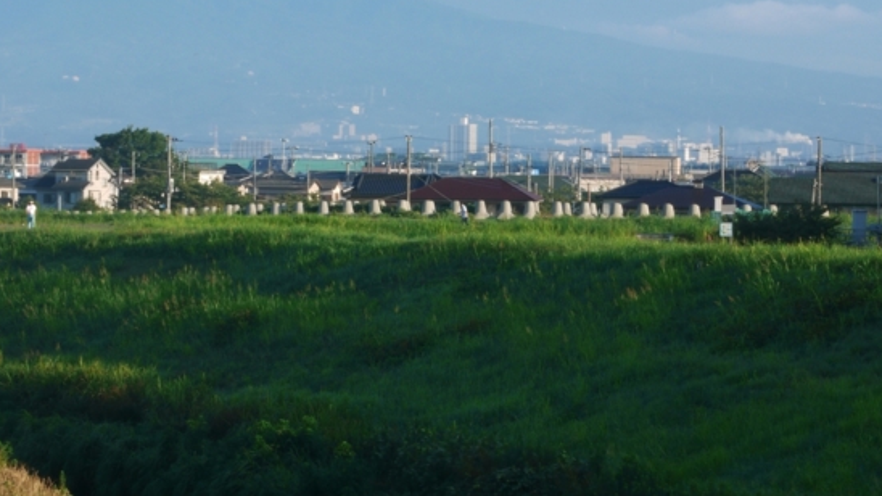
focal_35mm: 178
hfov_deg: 12.1
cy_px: 172
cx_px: 455
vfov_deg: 6.8
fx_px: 4162
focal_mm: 56
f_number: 22
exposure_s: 1/20
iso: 100
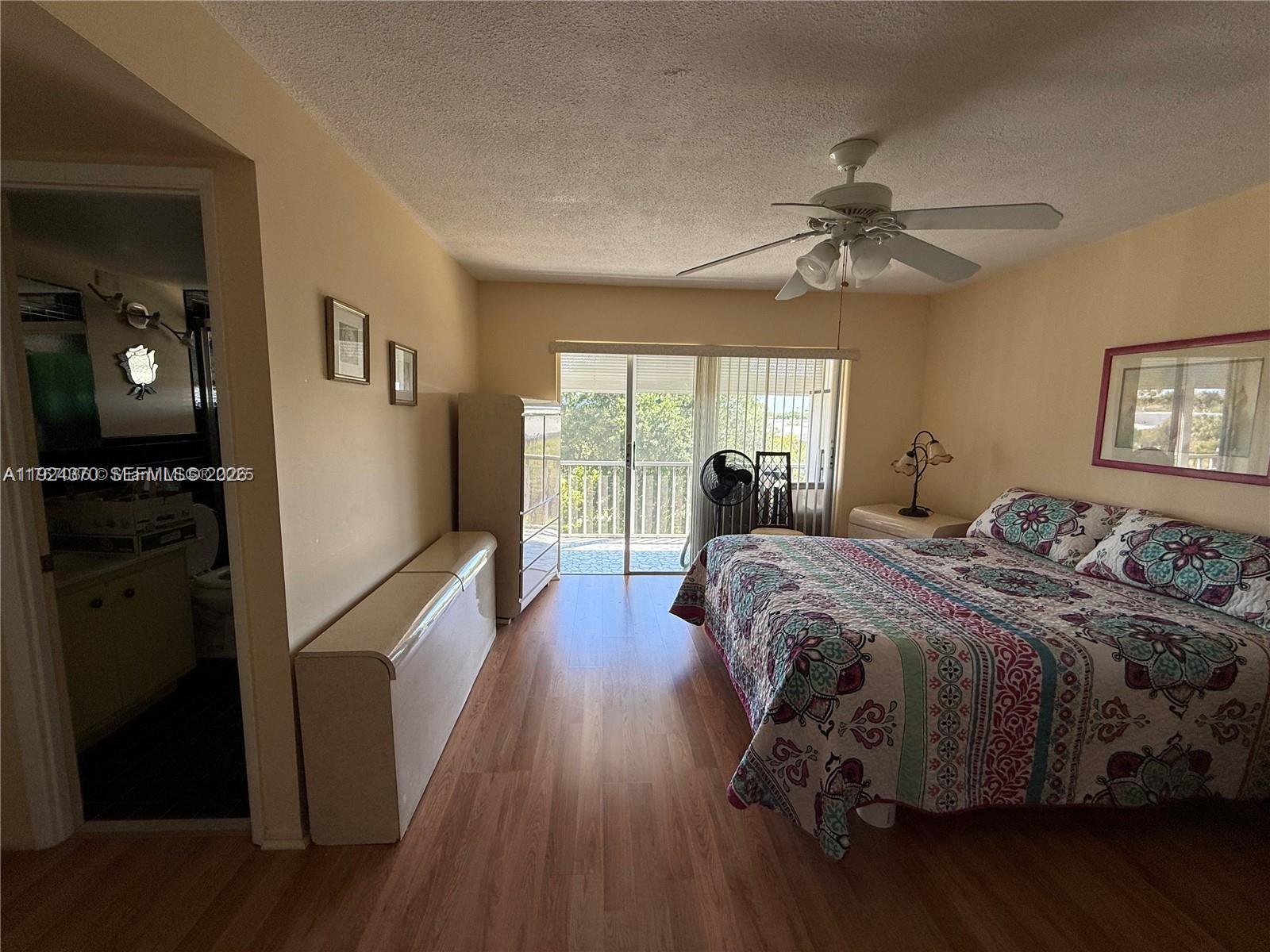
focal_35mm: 14
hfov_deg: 102.1
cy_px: 476
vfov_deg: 85.7
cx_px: 635
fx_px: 514
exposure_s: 1/117
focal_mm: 2.22
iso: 64
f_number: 2.2
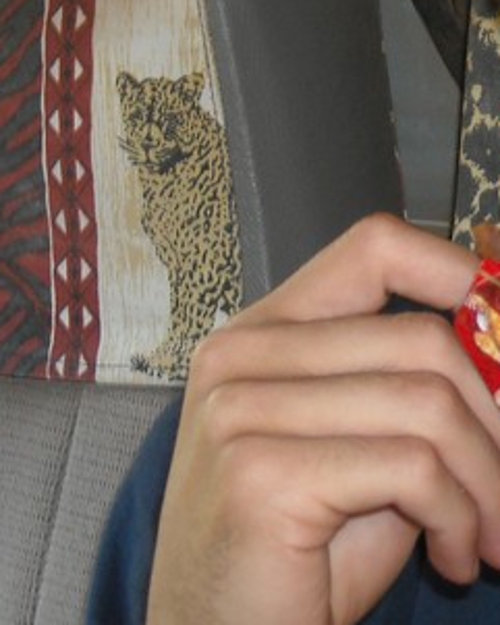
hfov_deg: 9.6
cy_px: 85
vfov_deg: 12.1
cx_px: 697
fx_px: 2921
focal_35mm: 158
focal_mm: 9.87
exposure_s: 1/125
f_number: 3.5
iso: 200
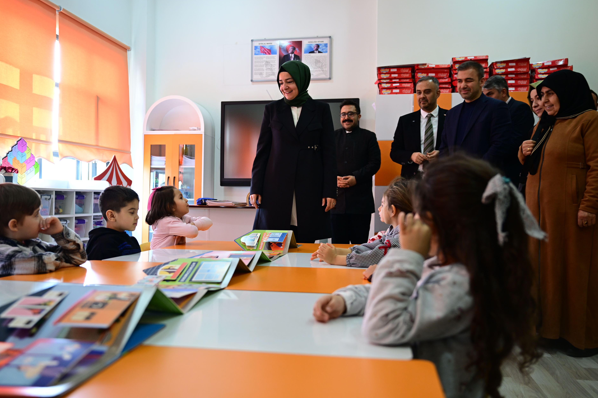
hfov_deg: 57.2
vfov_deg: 40.0
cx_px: 290
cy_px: 202
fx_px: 548
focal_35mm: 33
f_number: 3.2
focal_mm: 30
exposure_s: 1/80
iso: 800
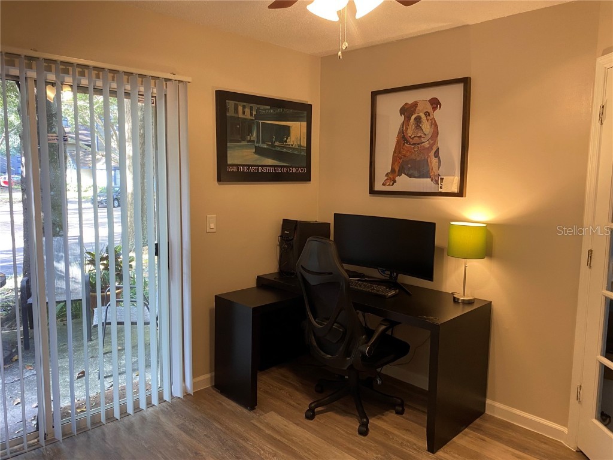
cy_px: 230
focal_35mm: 26
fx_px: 460
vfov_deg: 53.1
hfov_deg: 67.3
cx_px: 306
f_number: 1.8
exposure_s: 1/60
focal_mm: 4.25
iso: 160
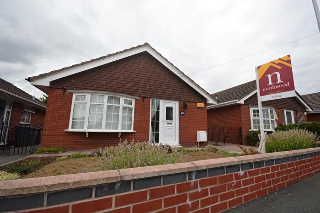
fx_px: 133
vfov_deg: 77.3
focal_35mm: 15
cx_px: 160
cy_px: 106
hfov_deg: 100.4
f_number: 6.3
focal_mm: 10
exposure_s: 1/160
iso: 100
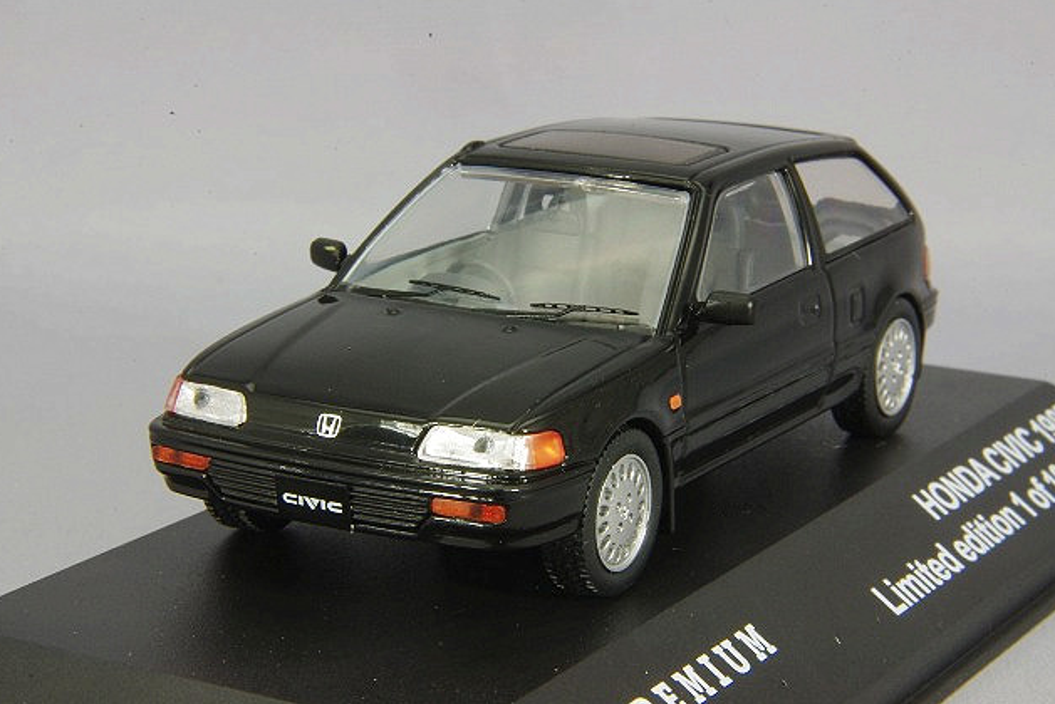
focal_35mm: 114
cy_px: 351
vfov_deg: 12.0
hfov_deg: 17.9
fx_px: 3342
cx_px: 525
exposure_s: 1
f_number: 32
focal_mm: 75
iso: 400
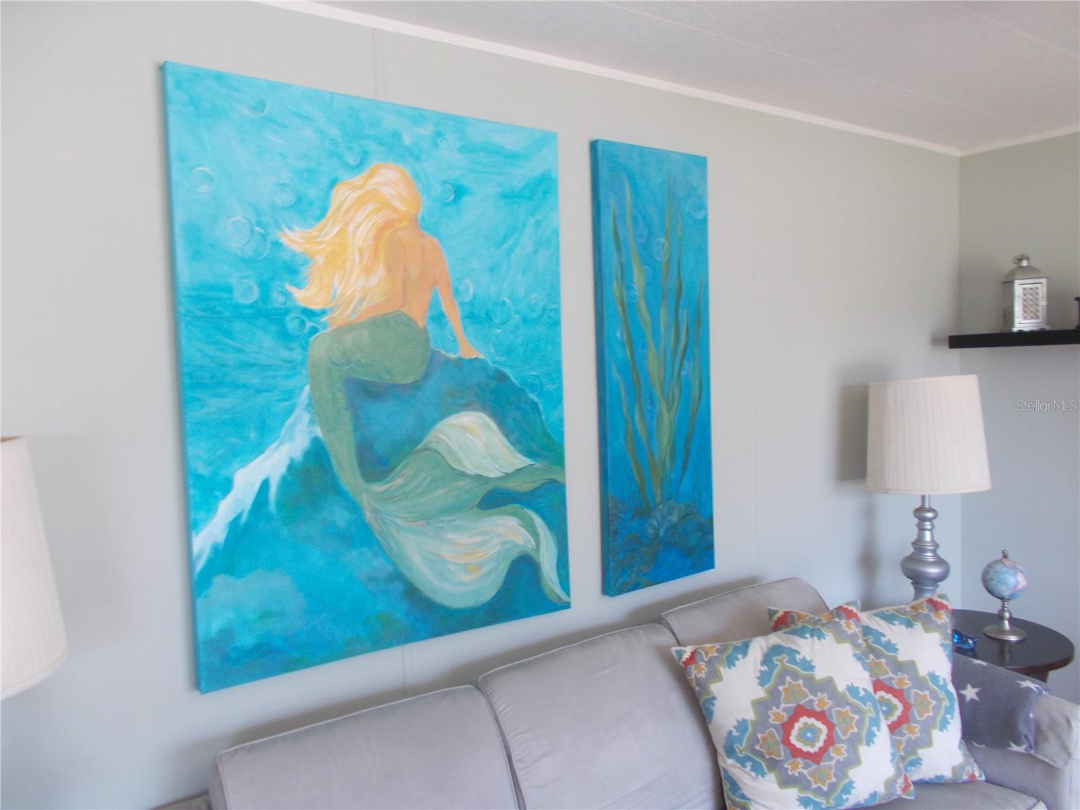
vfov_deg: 53.1
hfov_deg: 67.3
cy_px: 405
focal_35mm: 26
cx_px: 540
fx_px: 811
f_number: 3.2
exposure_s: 1/25
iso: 80
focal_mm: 4.6
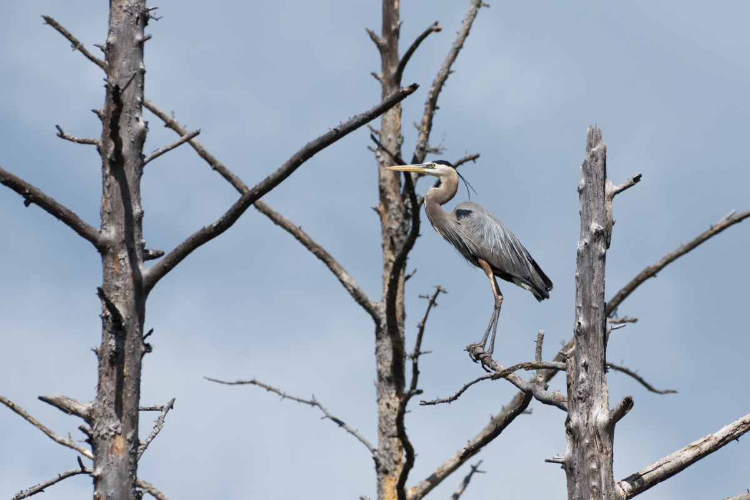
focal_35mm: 500
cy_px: 250
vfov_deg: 2.7
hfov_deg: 4.1
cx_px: 375
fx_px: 10416
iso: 800
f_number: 9
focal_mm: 500
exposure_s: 1/2500
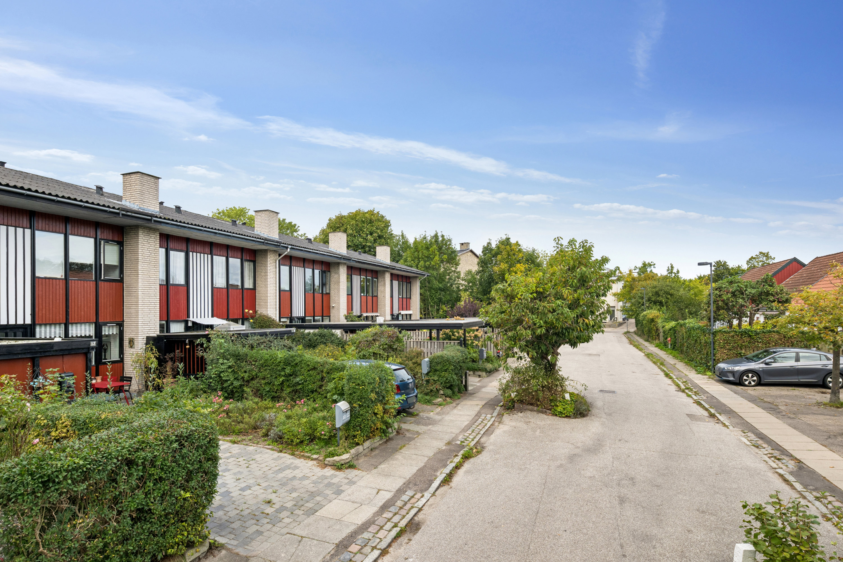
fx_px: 421
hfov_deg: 90.0
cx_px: 422
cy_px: 281
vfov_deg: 67.4
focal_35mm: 18
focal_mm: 18
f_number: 8
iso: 125
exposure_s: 1/200
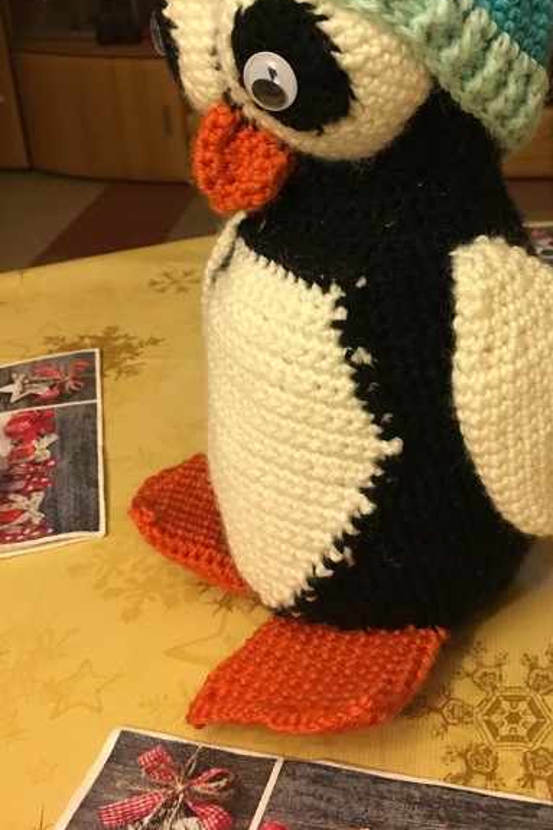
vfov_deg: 45.5
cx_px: 410
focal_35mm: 42
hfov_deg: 31.4
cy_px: 255
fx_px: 968
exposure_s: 1/25
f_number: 2.2
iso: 200
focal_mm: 4.15
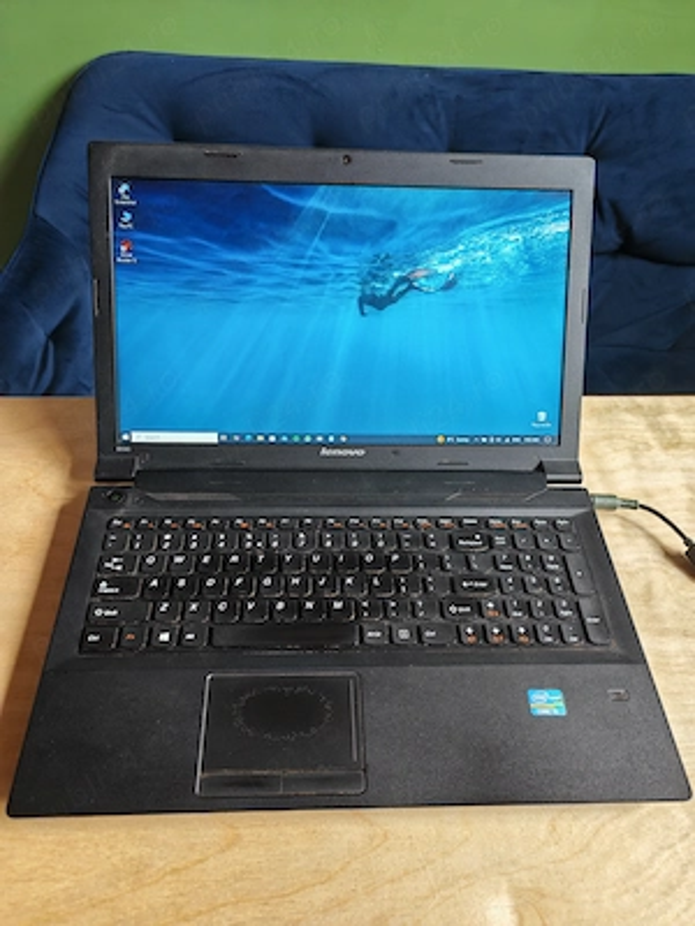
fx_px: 696
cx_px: 348
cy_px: 463
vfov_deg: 67.3
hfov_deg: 53.1
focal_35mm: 26
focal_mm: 5.4
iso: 320
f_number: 1.6
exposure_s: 1/100
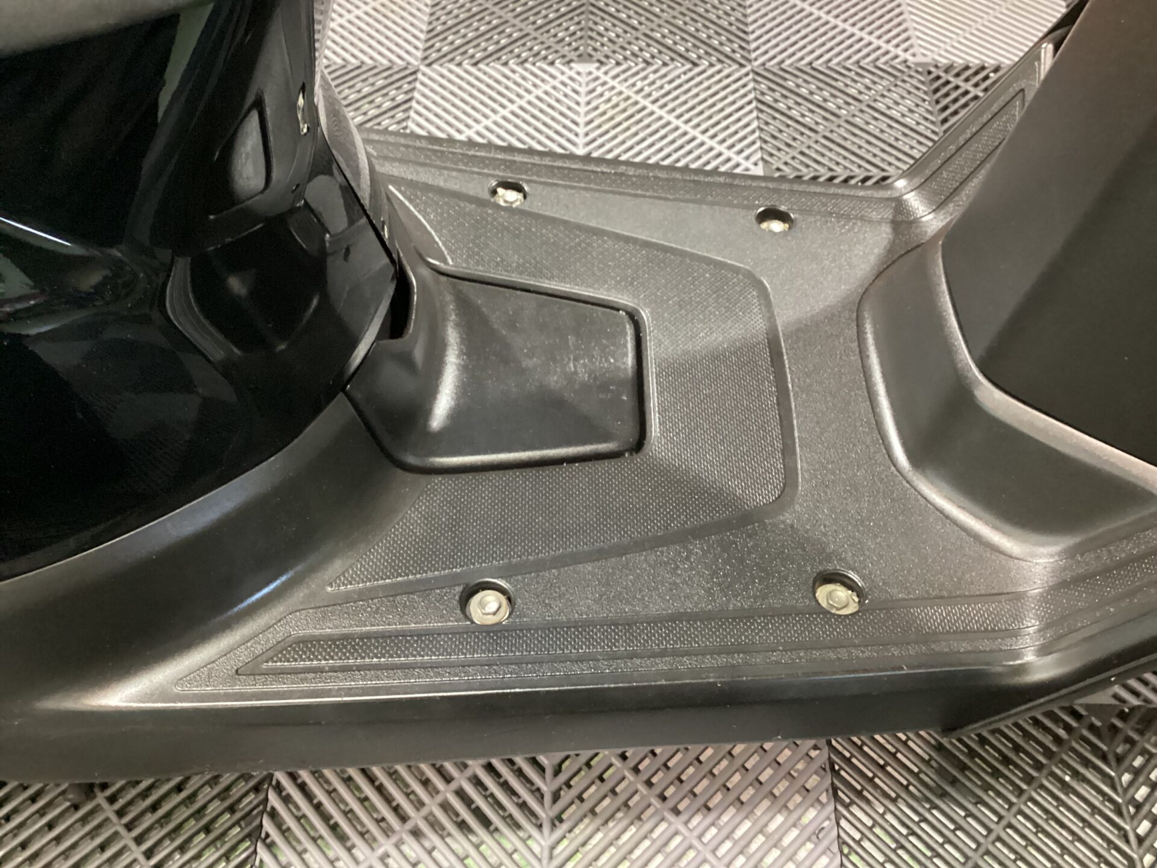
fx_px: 1036
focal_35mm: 31
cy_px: 434
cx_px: 578
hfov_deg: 58.4
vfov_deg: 45.4
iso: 640
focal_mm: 3.3
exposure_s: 1/24
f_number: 2.4
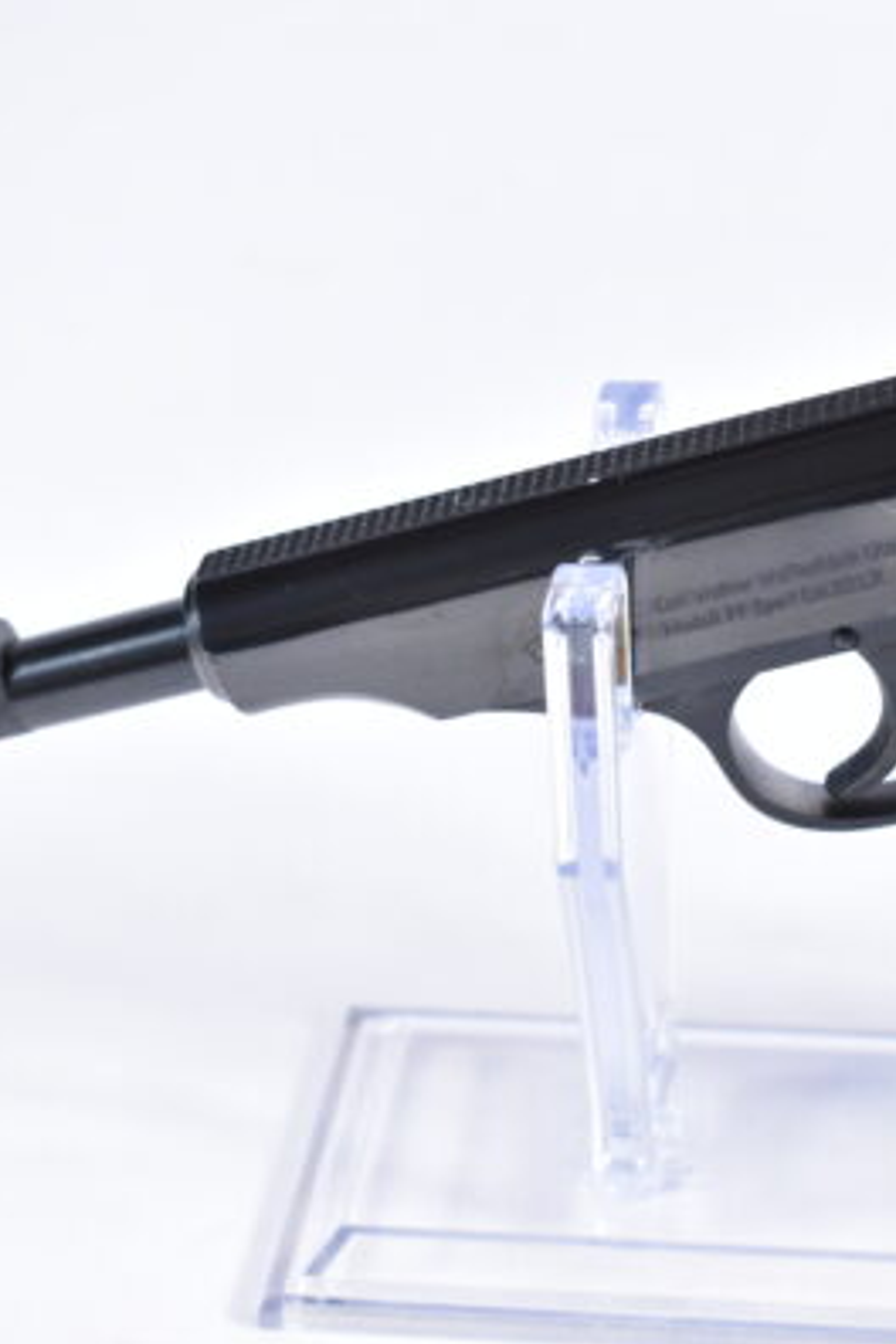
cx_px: 760
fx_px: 3397
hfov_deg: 14.9
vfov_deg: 22.4
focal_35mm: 91
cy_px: 675
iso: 640
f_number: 5
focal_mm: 40
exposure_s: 1/30
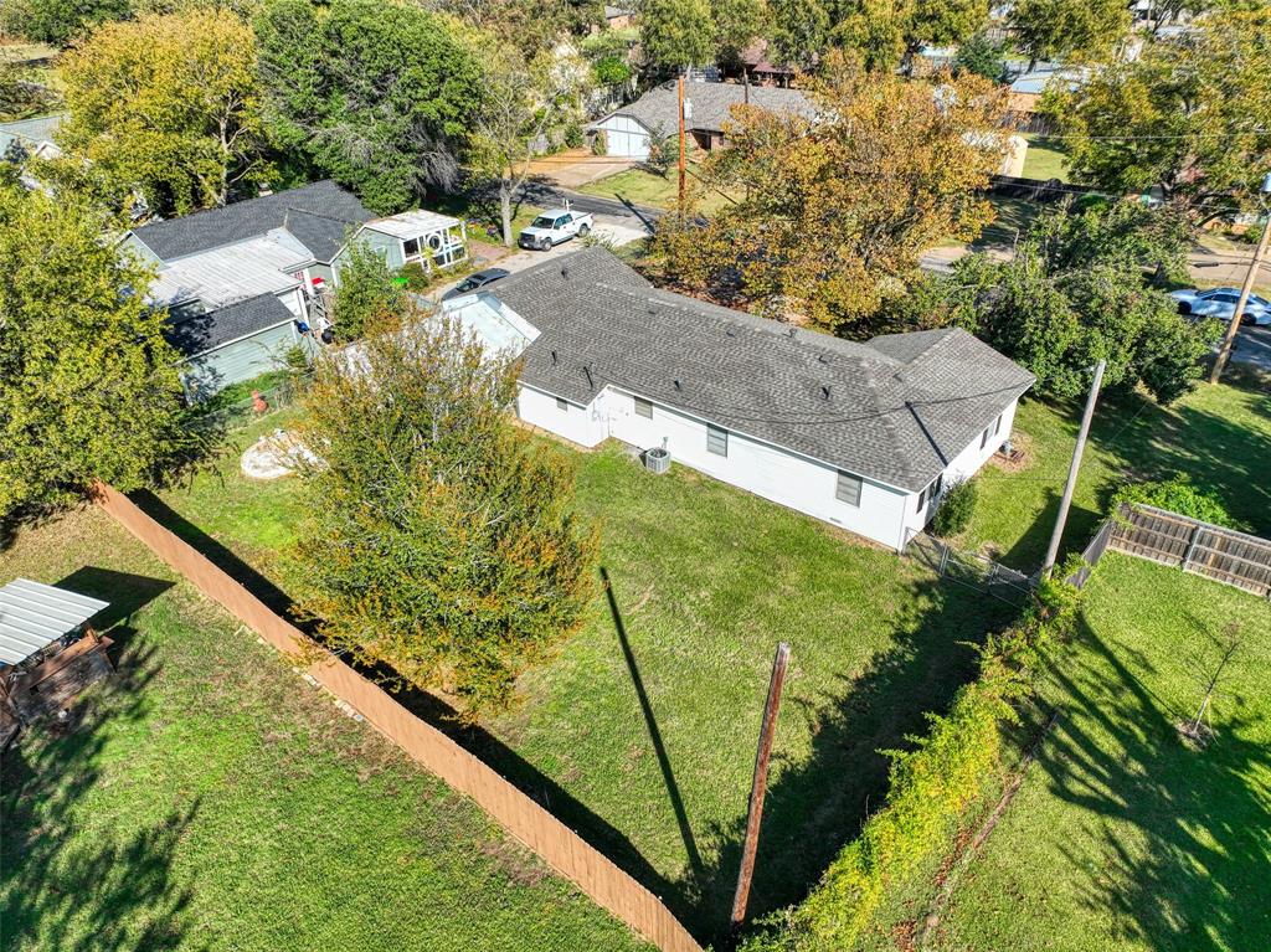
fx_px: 881
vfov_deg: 56.8
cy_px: 476
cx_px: 636
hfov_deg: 71.6
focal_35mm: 24
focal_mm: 12.3
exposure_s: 1/2000
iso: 200
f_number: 2.8
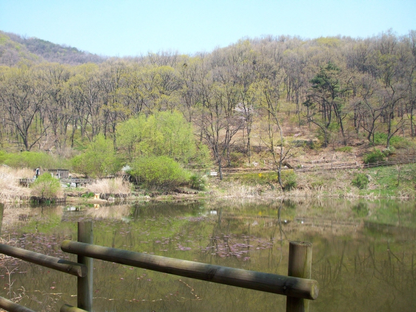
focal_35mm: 34
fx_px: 409
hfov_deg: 53.9
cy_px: 156
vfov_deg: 41.8
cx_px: 208
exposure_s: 1/407
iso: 64
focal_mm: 5.7
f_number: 2.8
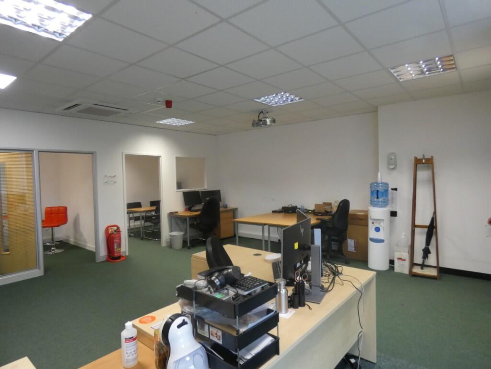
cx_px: 246
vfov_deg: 66.0
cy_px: 184
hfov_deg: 81.7
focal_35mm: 20
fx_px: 284
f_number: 2.8
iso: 320
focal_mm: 3.6
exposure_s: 1/60
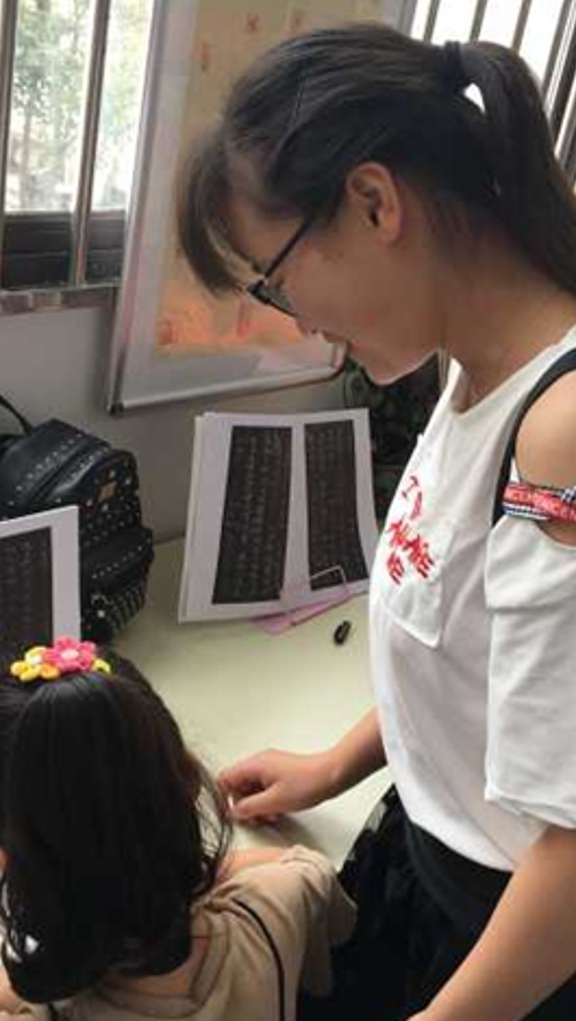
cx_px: 370
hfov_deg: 27.6
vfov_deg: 47.3
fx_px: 1165
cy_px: 519
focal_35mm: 43
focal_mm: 4.15
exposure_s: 1/100
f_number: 2.2
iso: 25
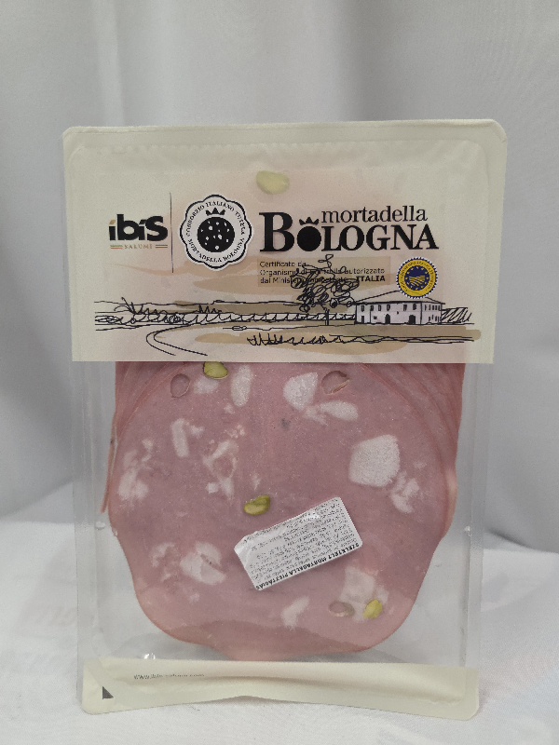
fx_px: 495
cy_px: 372
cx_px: 280
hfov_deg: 58.9
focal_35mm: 23
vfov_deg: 73.9
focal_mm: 6.3
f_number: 1.7
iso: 400
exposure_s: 1/101
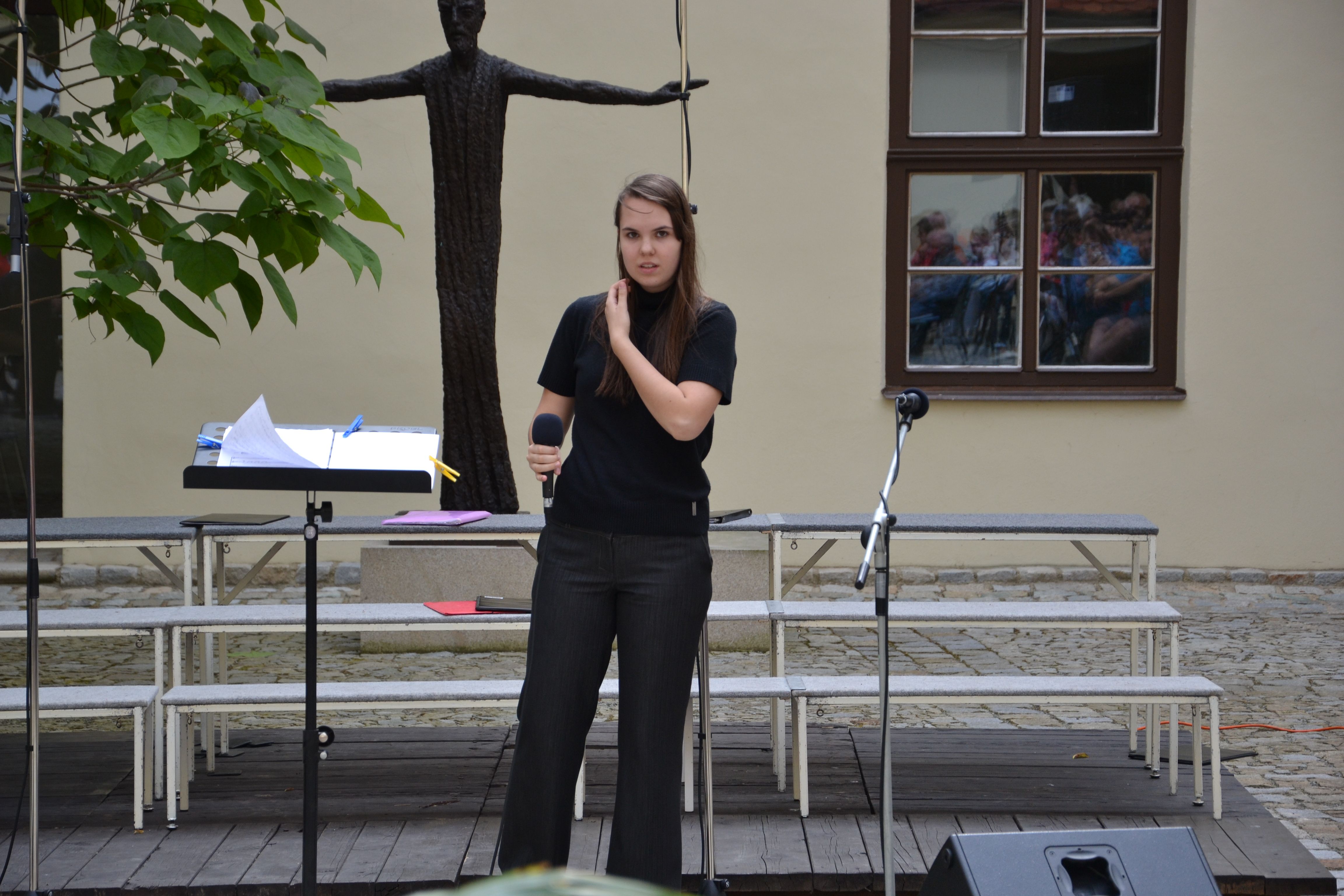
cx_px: 672
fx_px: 4480
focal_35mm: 120
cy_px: 448
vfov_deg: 11.4
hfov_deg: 17.1
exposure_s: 1/500
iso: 250
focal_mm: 80
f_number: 5.6
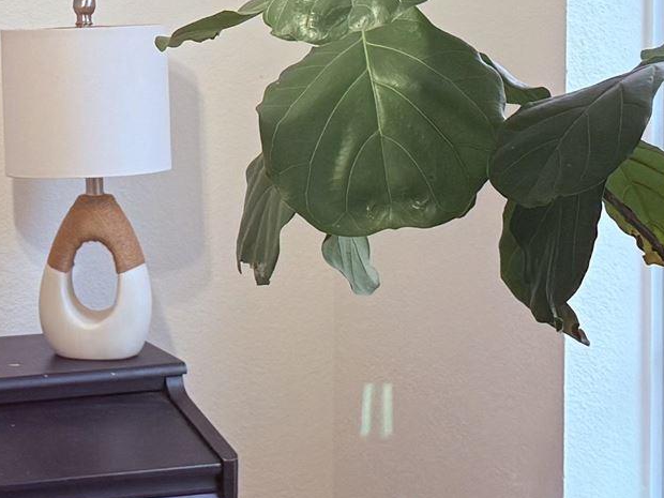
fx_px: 2283
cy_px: -37
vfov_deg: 12.3
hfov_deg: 16.4
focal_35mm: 119
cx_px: 144
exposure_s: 1/120
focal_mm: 6.76
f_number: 1.78
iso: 200
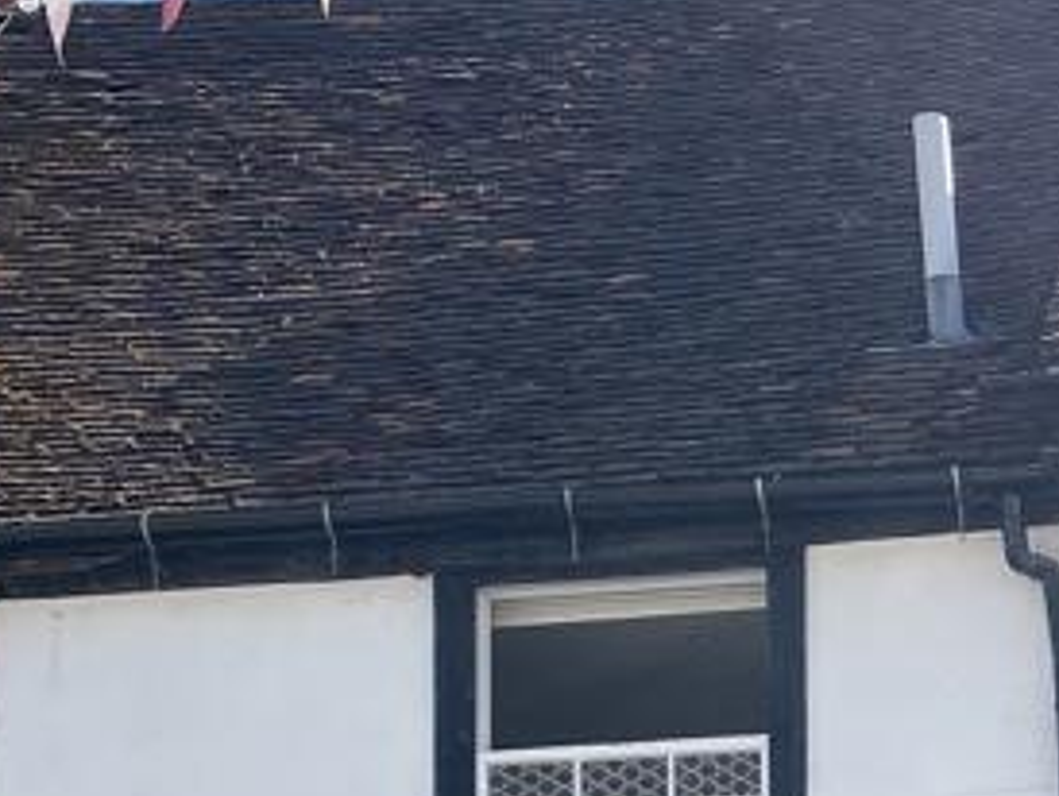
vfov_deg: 14.3
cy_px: 1163
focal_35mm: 97
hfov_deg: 19.3
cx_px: 1183
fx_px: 2970
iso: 32
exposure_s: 1/1072
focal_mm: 4.25
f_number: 1.8
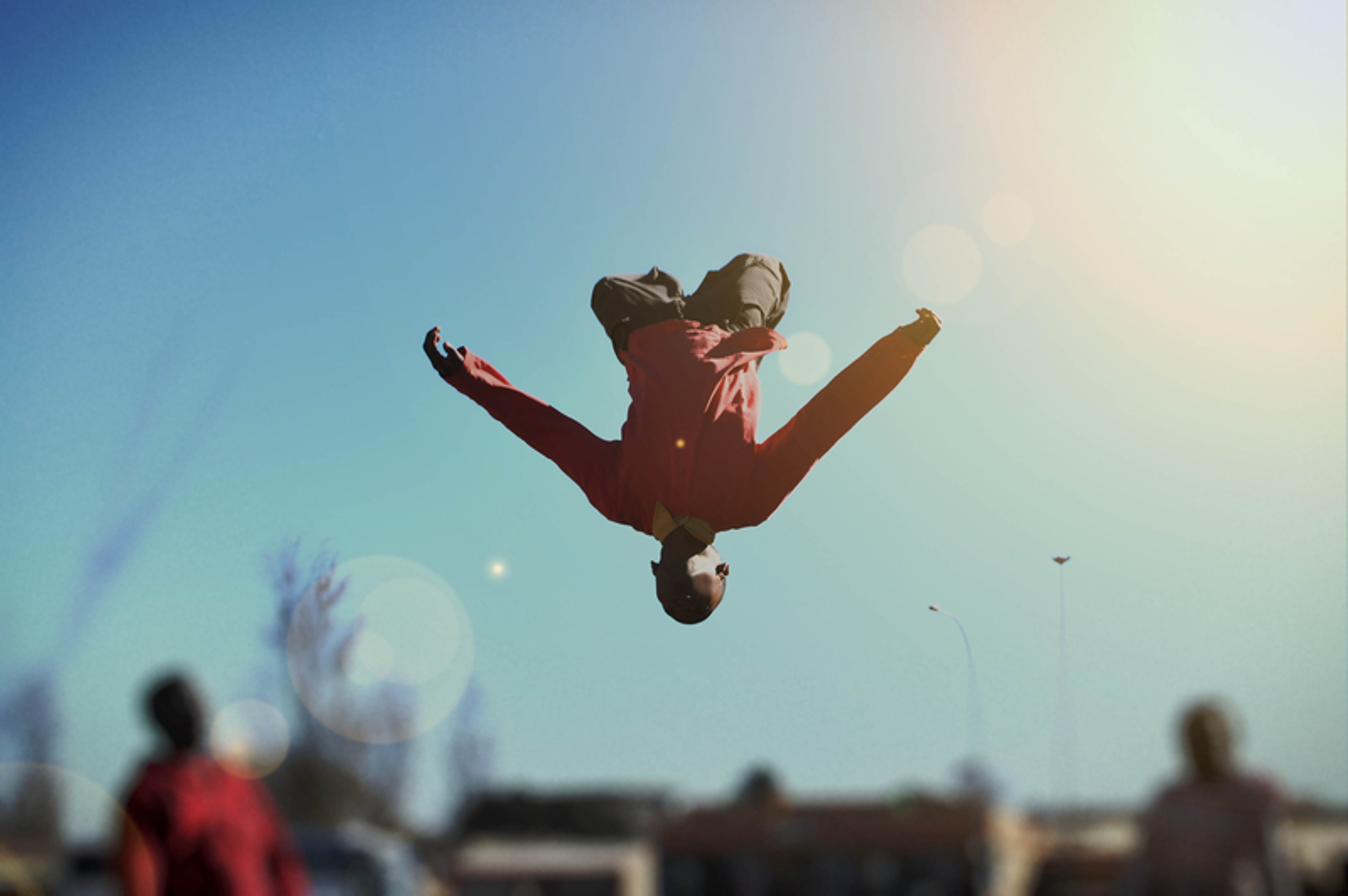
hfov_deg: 24.6
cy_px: 448
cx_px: 674
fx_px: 3086
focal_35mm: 82
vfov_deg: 16.5
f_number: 8
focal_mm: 55
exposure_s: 1/500
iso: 200
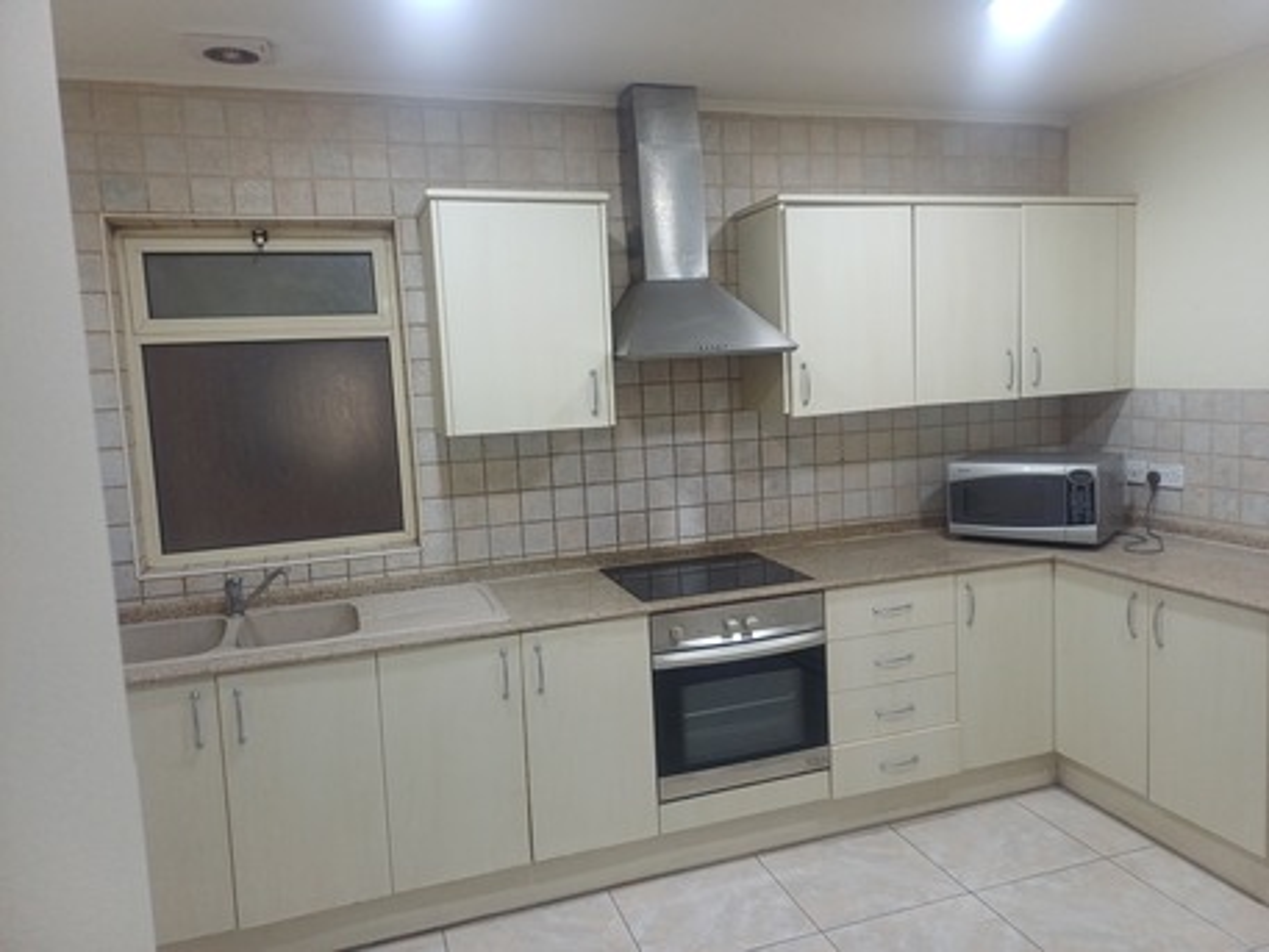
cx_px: 634
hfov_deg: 69.4
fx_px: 917
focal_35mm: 25
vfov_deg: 54.9
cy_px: 476
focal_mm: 4.65
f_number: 1.8
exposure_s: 1/50
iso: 100
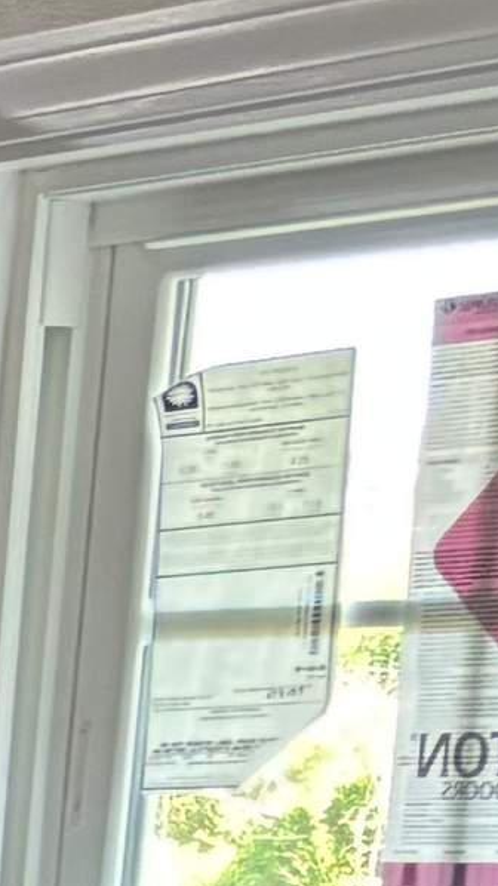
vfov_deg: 10.7
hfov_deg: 5.1
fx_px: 4488
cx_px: -1950
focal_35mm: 191
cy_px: 1452
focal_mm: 5.96
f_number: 1.6
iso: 250
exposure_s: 1/60
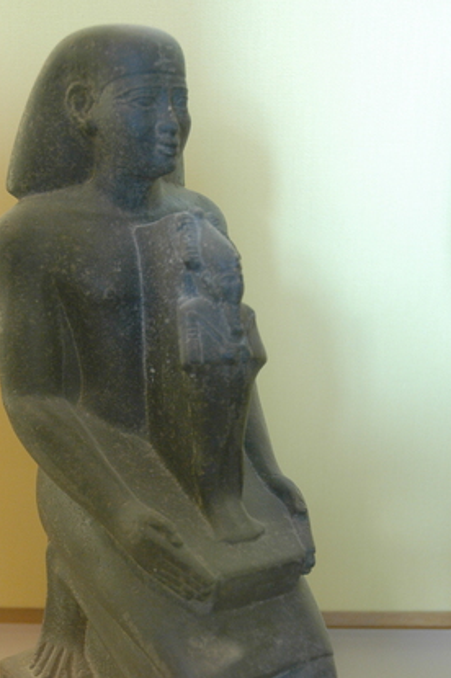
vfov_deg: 33.3
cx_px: 165
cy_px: 437
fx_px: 1125
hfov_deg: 22.6
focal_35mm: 60
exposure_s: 1/8
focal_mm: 25
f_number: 3.8
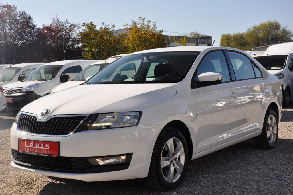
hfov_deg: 41.2
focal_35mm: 48
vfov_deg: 28.0
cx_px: 146
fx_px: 390
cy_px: 98
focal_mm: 32
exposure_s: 1/400
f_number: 10
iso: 500
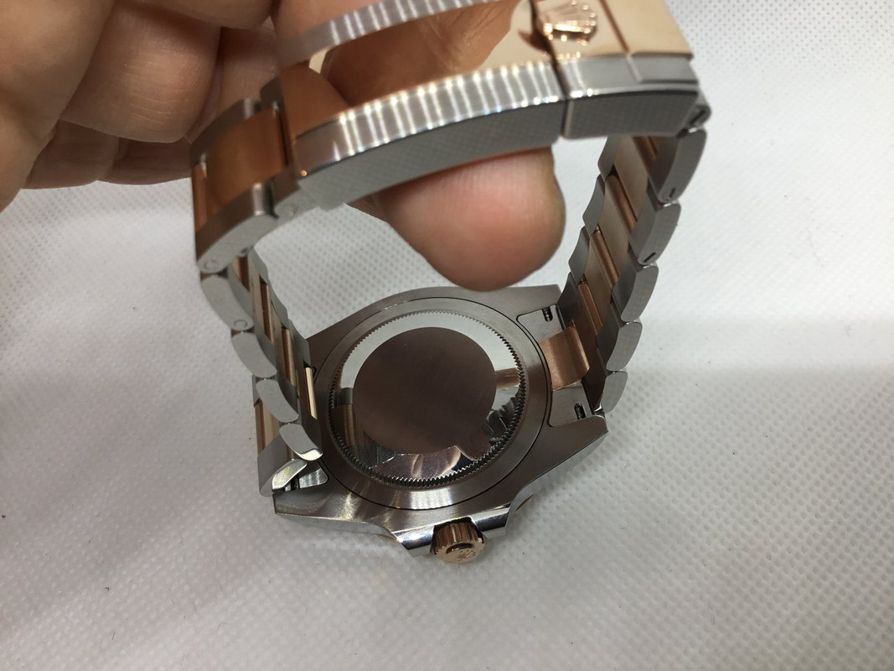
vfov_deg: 45.4
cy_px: 336
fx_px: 801
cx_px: 447
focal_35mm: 31
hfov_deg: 58.4
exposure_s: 1/60
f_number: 2.4
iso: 25
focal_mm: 3.3
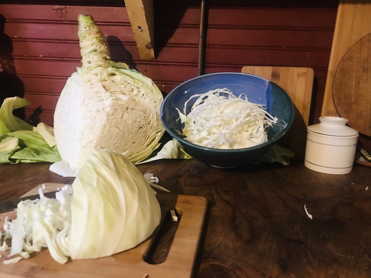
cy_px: 139
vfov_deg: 49.7
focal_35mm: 28
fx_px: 300
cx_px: 186
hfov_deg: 63.4
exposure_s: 1/7
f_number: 1.8
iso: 100
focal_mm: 3.99
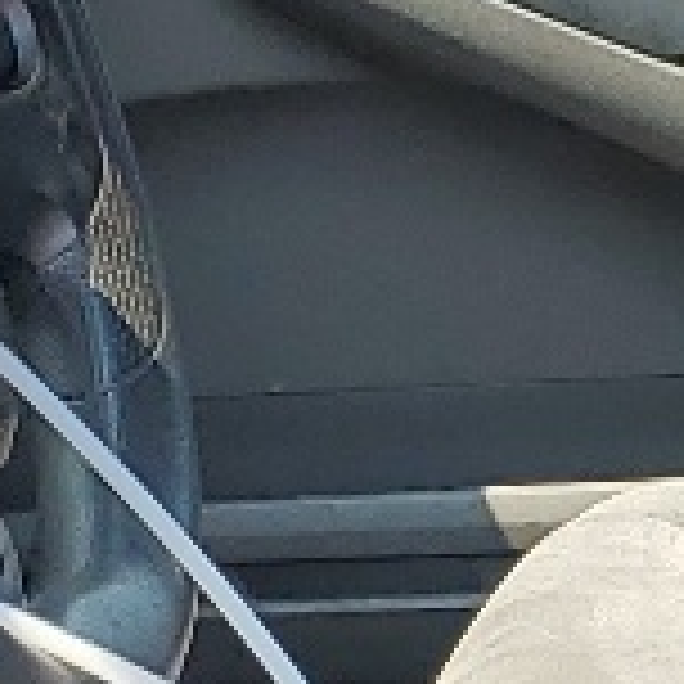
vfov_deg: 7.2
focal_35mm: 242
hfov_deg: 7.1
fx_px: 5410
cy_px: 666
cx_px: 1076
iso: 50
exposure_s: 1/769
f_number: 1.5
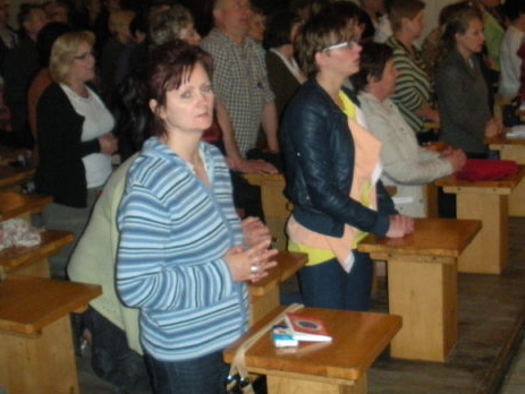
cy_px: 86
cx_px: 276
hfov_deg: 33.2
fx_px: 880
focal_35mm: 58
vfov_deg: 24.9
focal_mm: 6.3
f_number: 3.5
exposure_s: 1/60
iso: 527
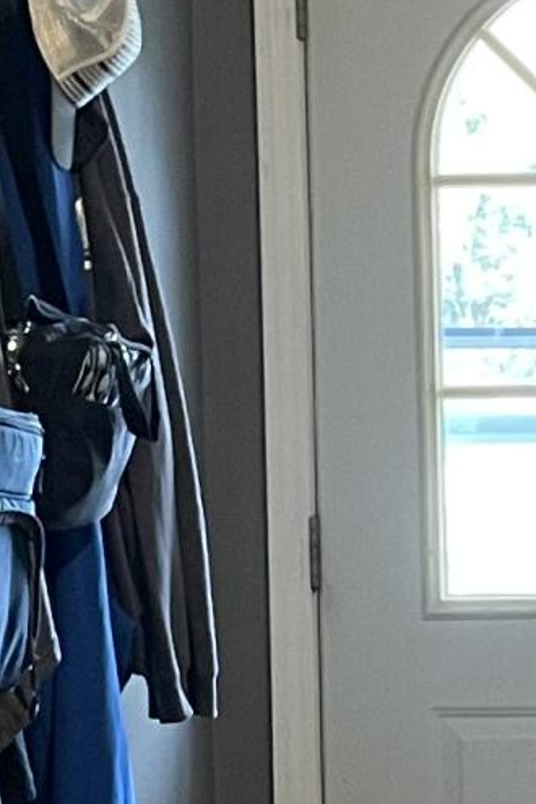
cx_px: 637
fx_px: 3662
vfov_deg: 12.5
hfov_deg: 8.3
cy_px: 663
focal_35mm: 164
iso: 125
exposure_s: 1/60
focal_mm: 4.2
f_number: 1.6
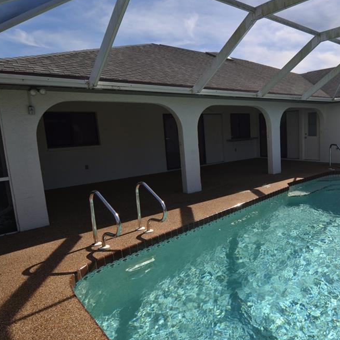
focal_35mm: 24
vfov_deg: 65.0
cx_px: 253
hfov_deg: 61.5
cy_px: 172
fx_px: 267
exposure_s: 1/200
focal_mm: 12
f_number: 10
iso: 100
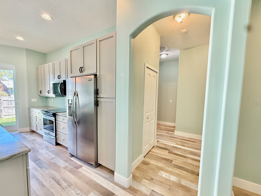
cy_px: 104
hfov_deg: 98.2
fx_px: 113
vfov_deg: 81.7
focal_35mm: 15
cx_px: 129
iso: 250
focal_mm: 2.22
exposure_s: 1/120
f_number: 2.2
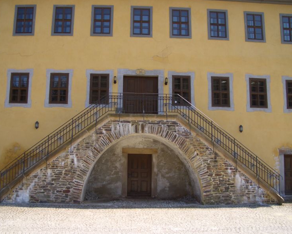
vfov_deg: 40.1
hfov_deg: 49.1
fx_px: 320
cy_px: 117
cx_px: 141
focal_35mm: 37
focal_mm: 5.8
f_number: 4.3
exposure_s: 1/200
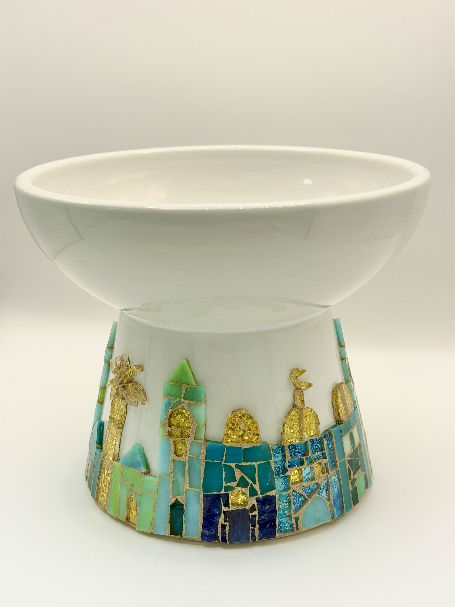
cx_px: 228
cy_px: 304
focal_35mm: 48
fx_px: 841
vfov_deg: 39.7
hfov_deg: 30.3
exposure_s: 1/120
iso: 64
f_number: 1.78
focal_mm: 6.76
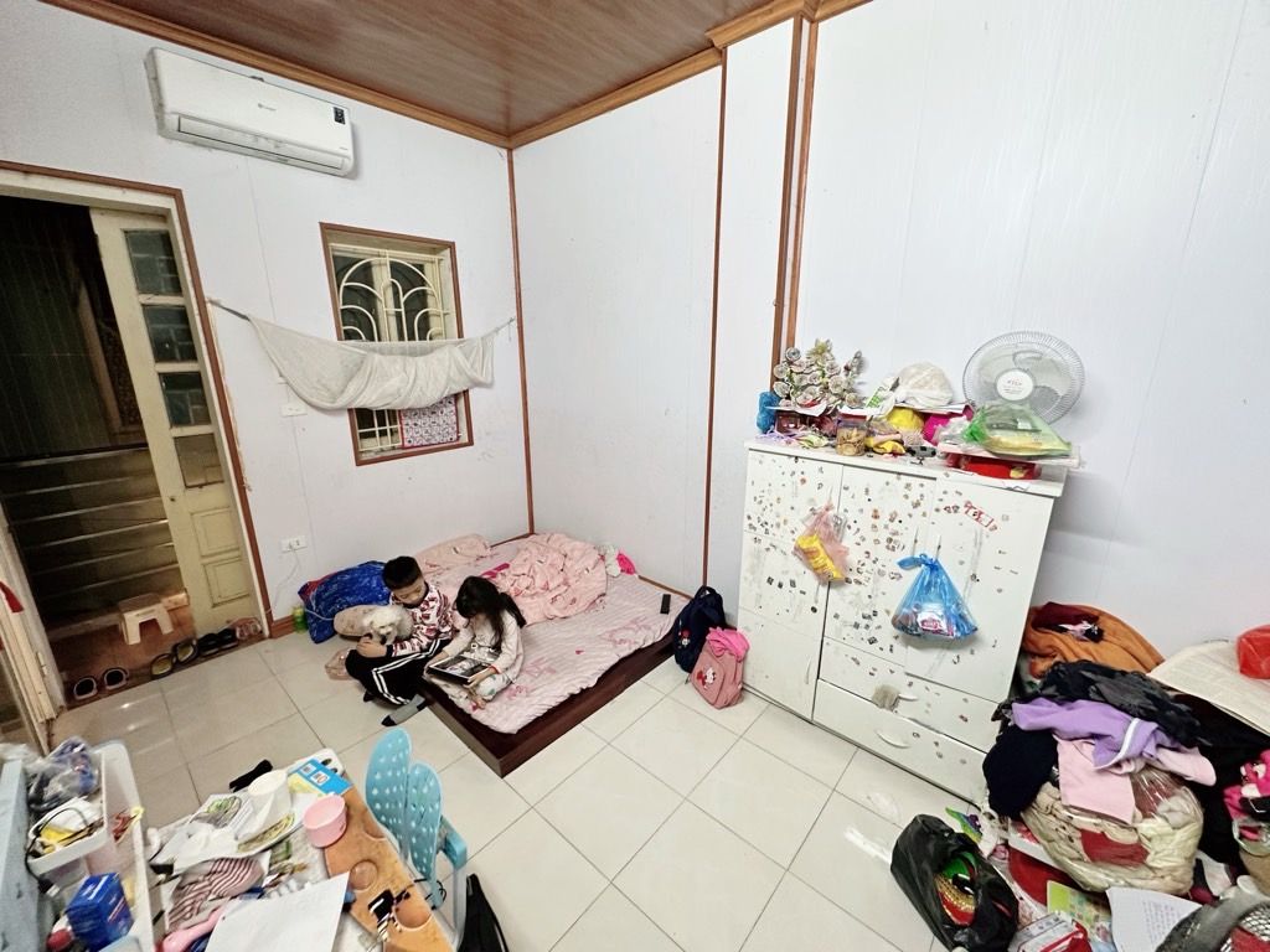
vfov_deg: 85.7
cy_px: 476
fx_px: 514
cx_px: 635
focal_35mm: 14
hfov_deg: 102.1
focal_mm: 2.22
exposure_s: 1/50
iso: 200
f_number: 2.2
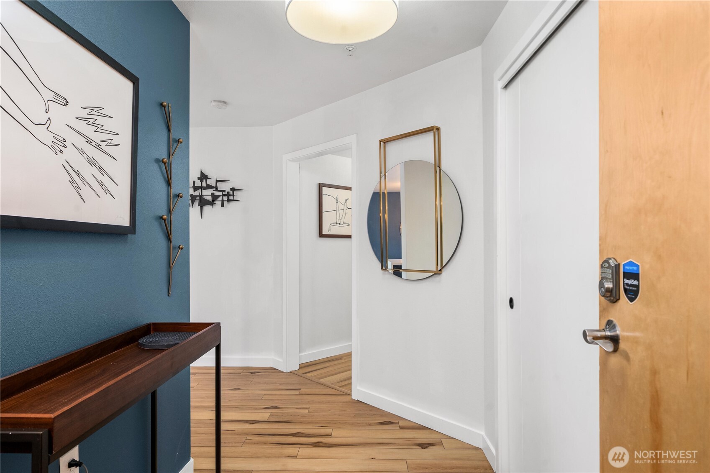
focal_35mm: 20
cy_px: 236
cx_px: 355
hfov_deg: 84.0
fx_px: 394
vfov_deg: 61.9
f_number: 8
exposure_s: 1/60
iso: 500
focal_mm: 20
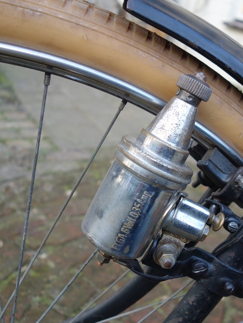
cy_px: 162
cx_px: 183
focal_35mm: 41
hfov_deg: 34.4
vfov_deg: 45.8
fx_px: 384
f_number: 2.8
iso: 125
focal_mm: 10.4
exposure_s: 1/50
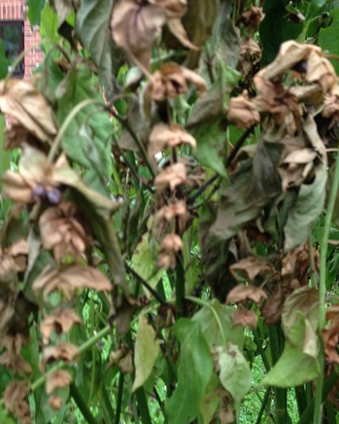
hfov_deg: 32.0
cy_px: 215
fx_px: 589
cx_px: 136
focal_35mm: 47
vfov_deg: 39.5
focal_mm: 4.28
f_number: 2.4
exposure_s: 1/130
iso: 50
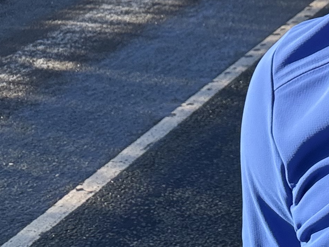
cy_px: -82
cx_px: 310
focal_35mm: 98
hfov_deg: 19.6
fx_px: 932
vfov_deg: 14.4
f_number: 1.9
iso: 25
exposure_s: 1/419
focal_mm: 2.69
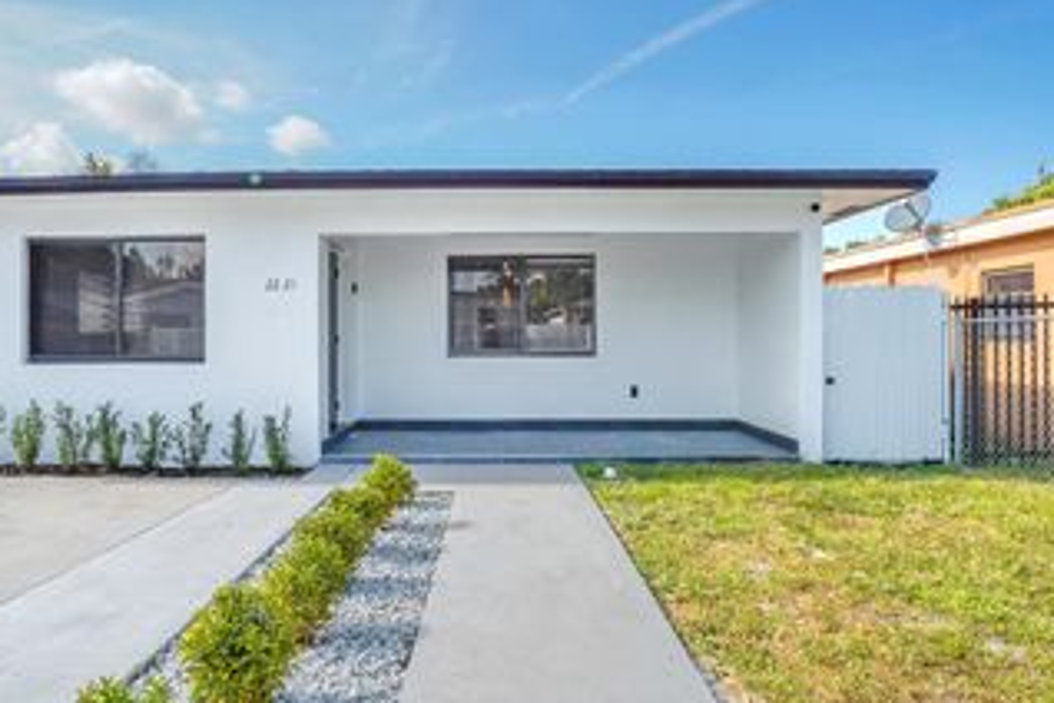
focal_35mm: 22
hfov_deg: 78.4
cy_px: 380
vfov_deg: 57.2
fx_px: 644
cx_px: 484
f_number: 20
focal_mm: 14
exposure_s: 1/60
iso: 1600
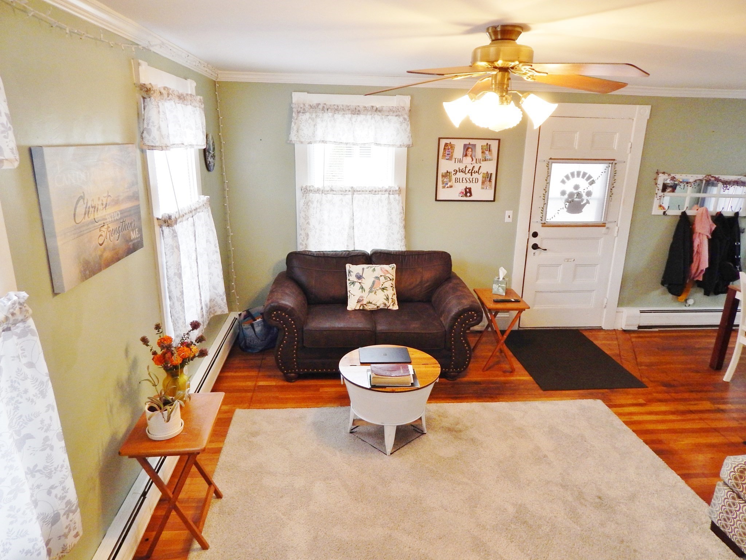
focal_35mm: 23
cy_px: 280
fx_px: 496
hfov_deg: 73.9
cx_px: 373
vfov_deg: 58.9
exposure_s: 1/30
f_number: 3
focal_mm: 4
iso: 250
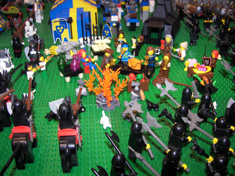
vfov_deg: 39.7
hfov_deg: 51.4
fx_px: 244
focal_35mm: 36
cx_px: 118
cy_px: 88
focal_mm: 6
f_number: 2.8
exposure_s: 1/30
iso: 64
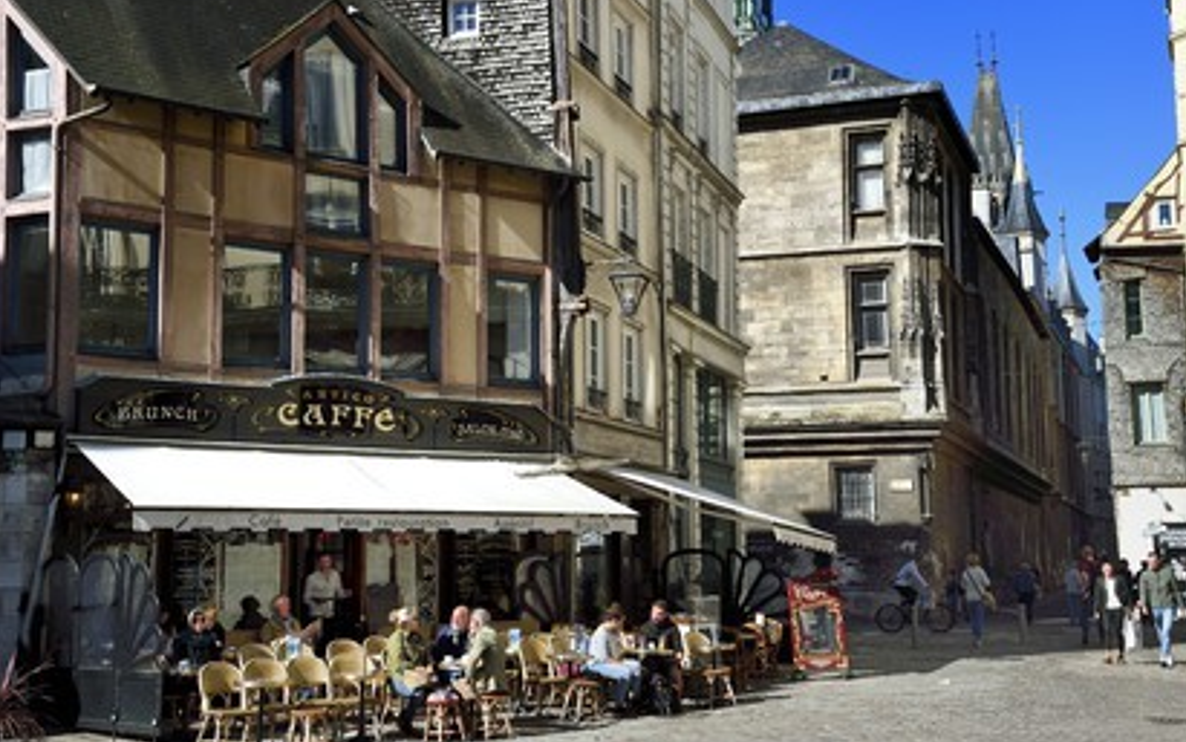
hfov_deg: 40.3
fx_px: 1616
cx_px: 603
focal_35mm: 50
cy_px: 364
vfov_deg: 25.8
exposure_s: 1/200
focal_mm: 48
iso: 200
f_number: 13
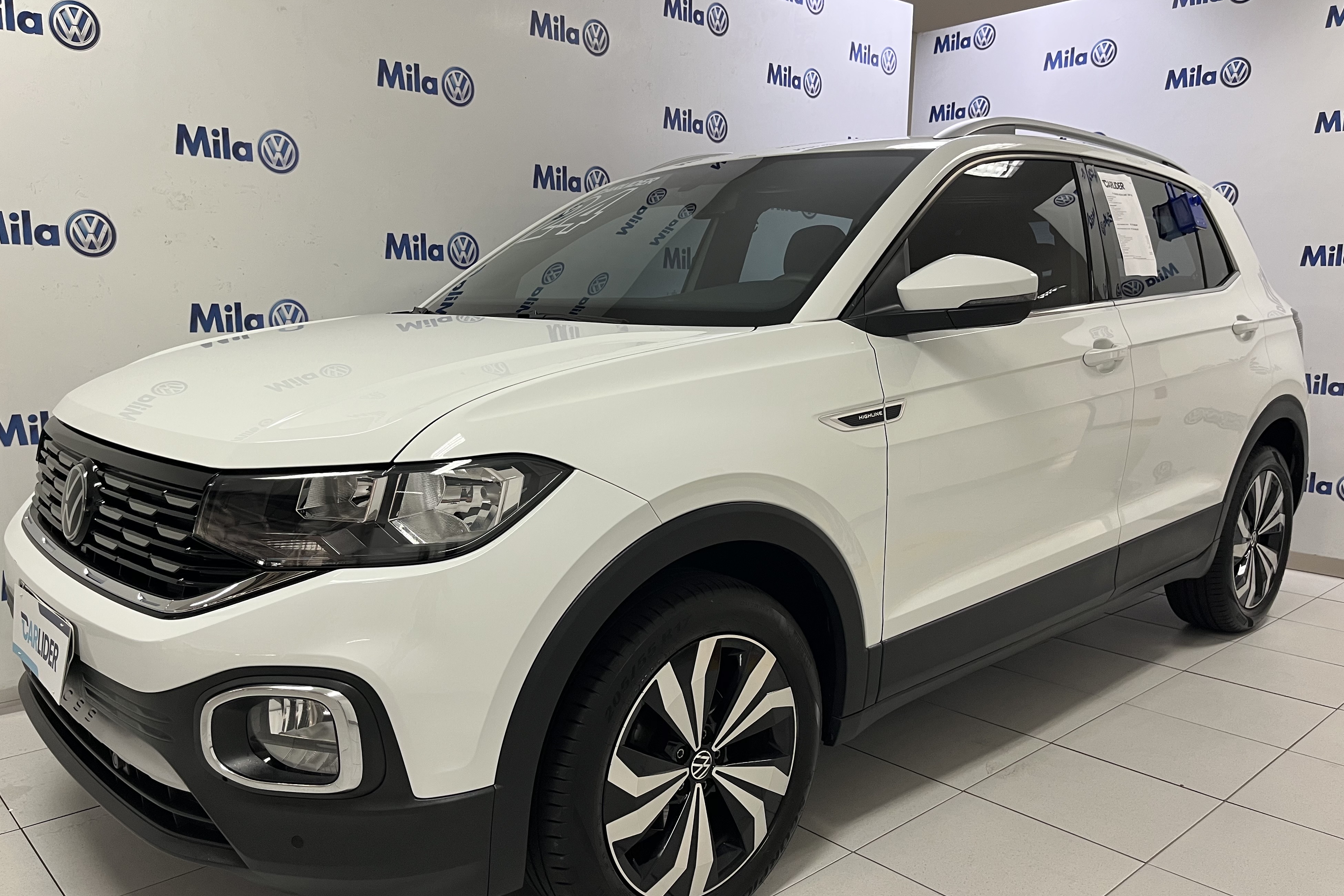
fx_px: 1045
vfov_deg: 46.4
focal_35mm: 28
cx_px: 651
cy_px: 486
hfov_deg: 65.5
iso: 80
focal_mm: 5.1
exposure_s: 1/60
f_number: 1.6
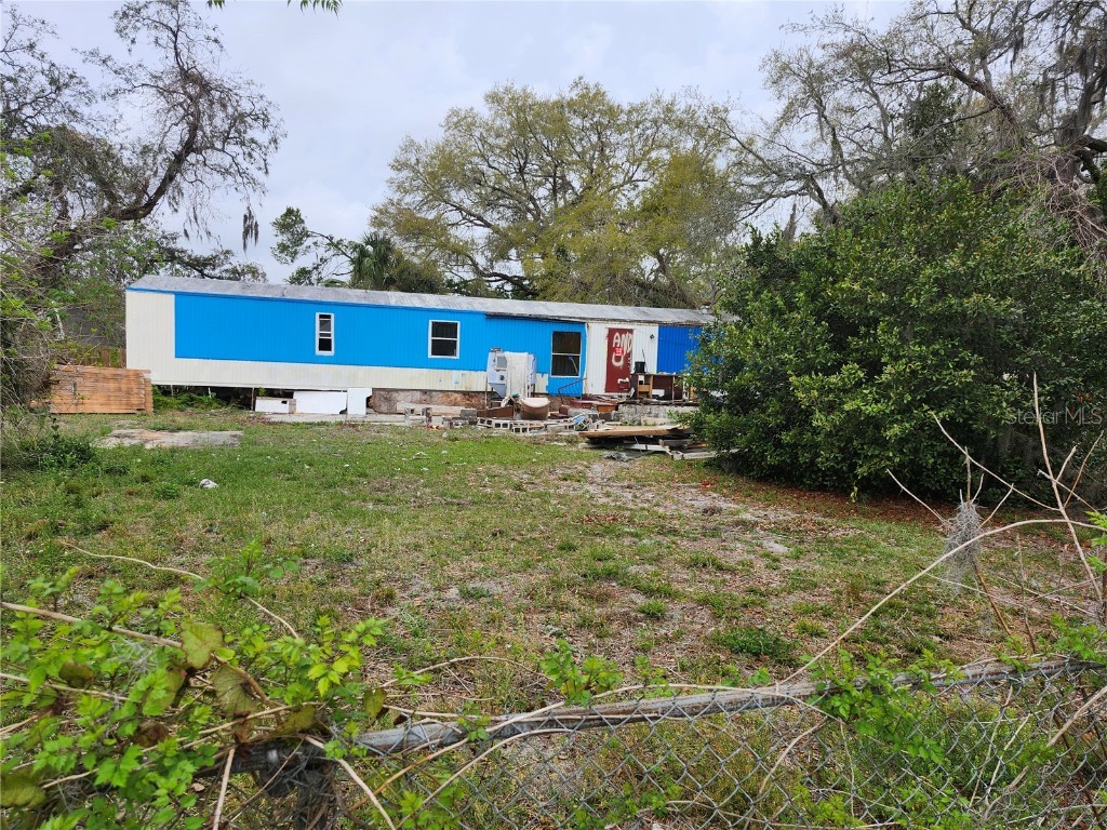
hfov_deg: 73.9
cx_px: 554
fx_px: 736
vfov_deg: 58.9
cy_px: 415
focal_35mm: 23
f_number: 1.8
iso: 25
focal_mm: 5.54
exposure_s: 1/225
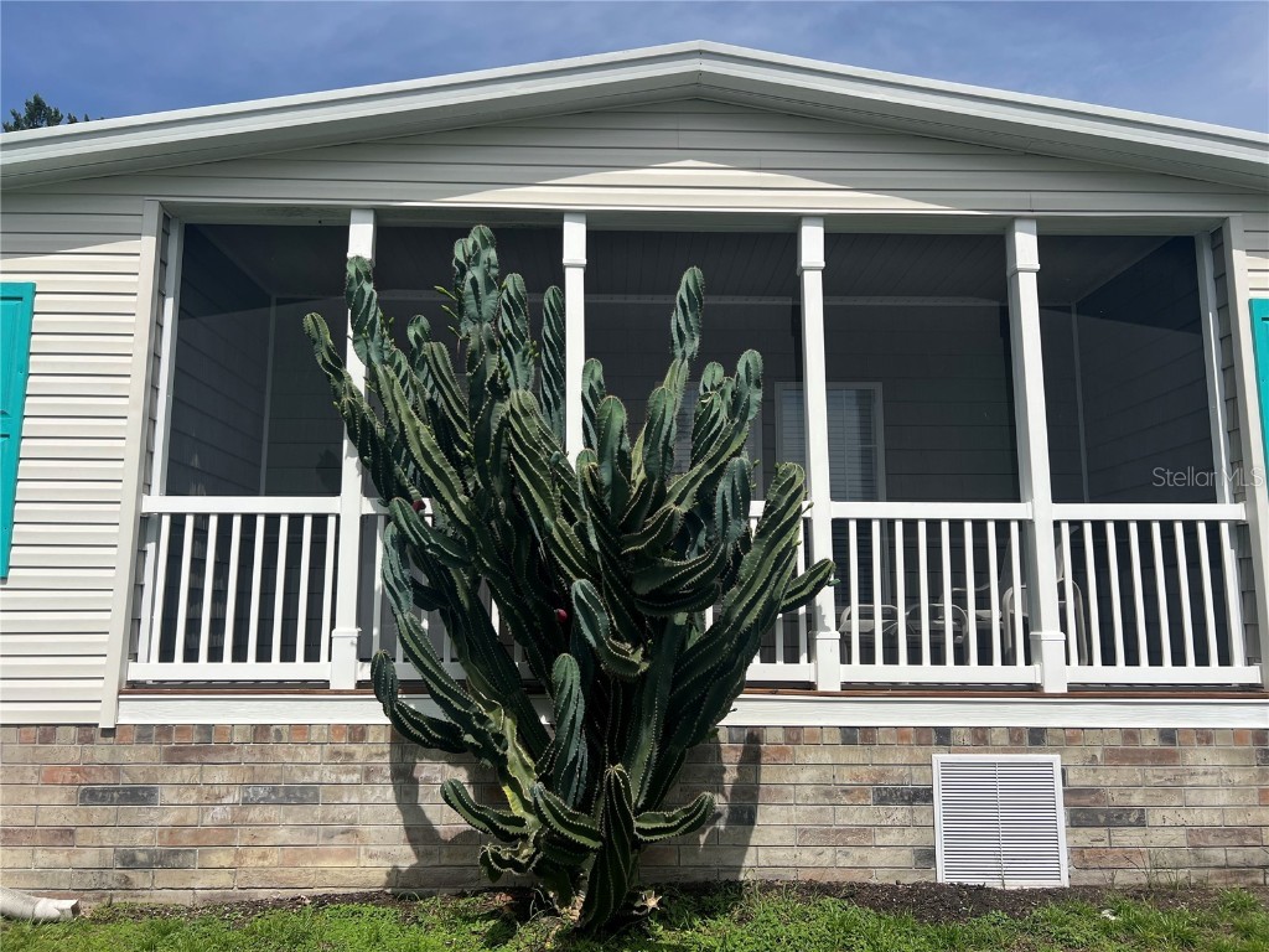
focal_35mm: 26
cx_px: 634
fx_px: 953
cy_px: 476
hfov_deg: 67.3
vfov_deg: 53.1
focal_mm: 5.7
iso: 50
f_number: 1.5
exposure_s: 1/7463
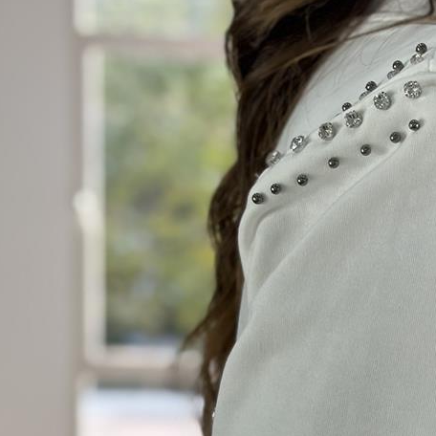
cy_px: 562
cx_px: 463
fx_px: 2123
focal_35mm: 149
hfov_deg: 11.6
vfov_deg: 11.4
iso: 80
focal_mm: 6.86
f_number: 1.78
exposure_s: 1/343
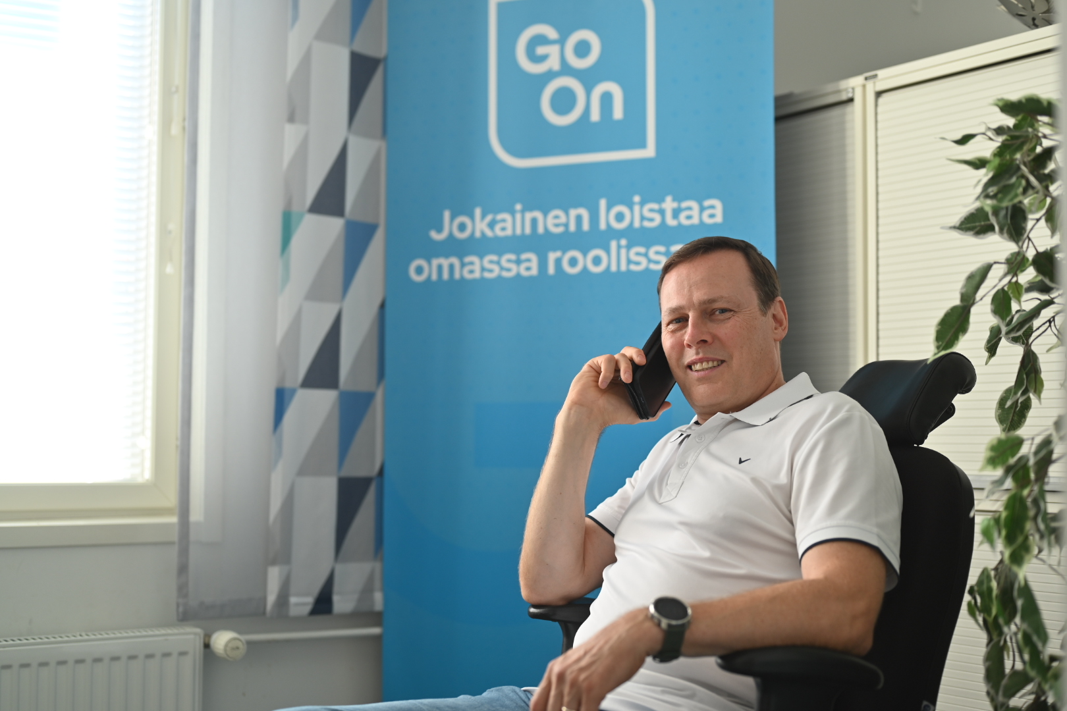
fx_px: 1482
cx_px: 534
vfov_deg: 27.0
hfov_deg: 39.6
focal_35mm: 50
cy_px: 356
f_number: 2.2
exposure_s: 1/100
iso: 200
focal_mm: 50
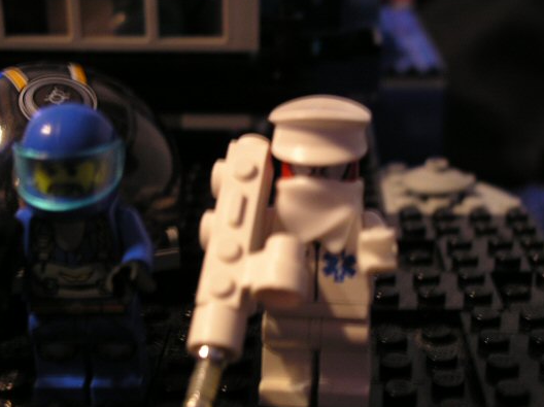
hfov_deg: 30.7
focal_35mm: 63
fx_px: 989
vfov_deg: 23.2
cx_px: 278
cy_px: 235
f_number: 3.2
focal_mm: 10.9
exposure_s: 1/2.86
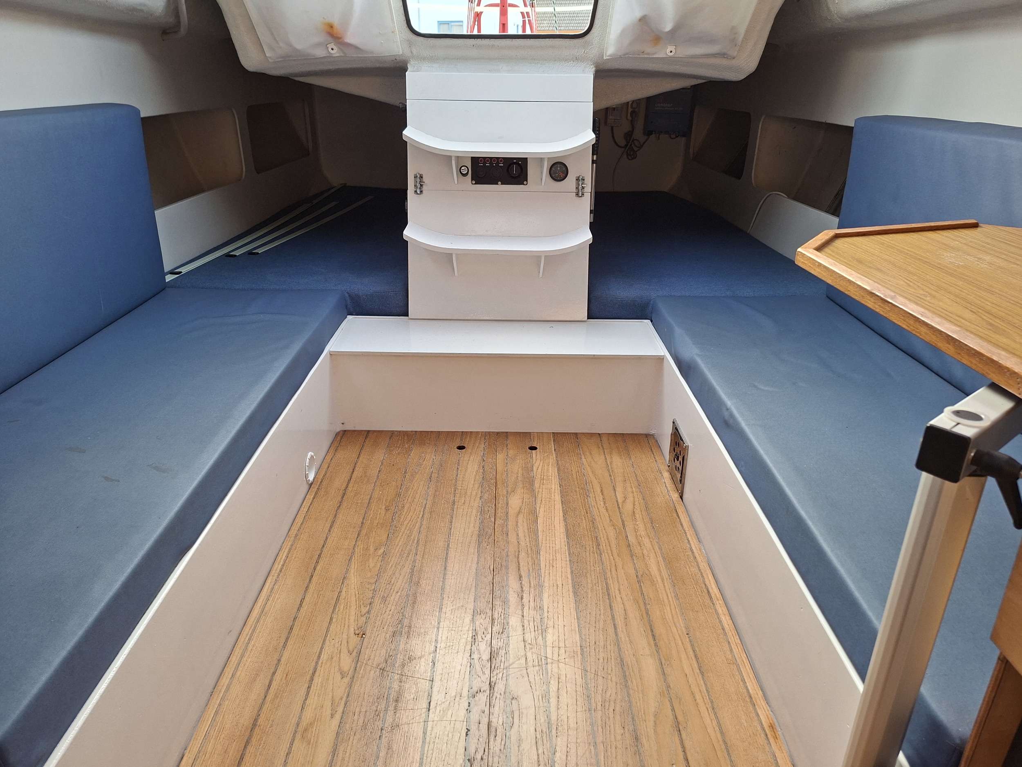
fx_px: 679
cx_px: 511
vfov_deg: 58.9
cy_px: 384
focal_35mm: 23
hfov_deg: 73.9
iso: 125
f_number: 1.8
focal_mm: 5.54
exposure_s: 1/100
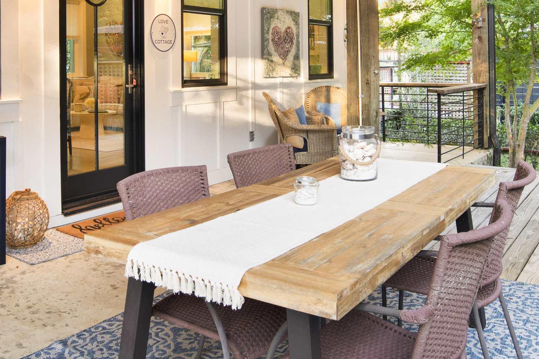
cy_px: 67
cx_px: 212
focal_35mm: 37
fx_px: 554
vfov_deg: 34.7
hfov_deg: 51.5
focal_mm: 18
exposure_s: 1/2
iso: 200
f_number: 11
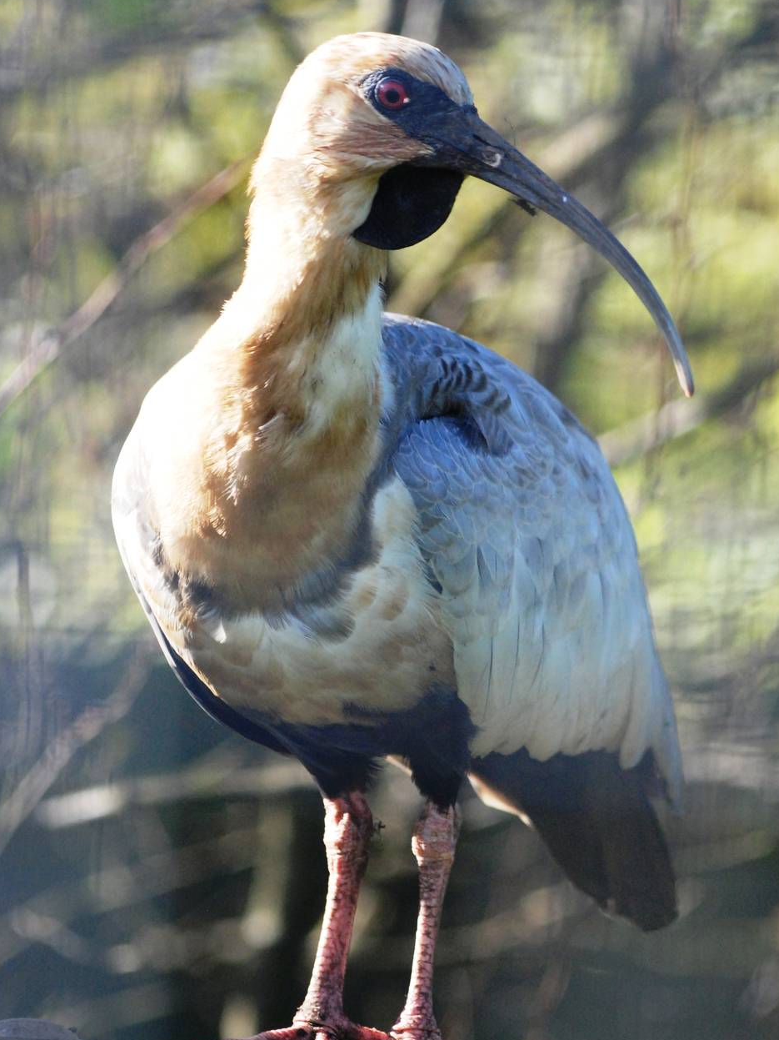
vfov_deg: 7.1
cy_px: 552
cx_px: 404
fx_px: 8343
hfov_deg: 5.3
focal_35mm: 278
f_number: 5
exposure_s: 1/1600
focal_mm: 150
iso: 1000
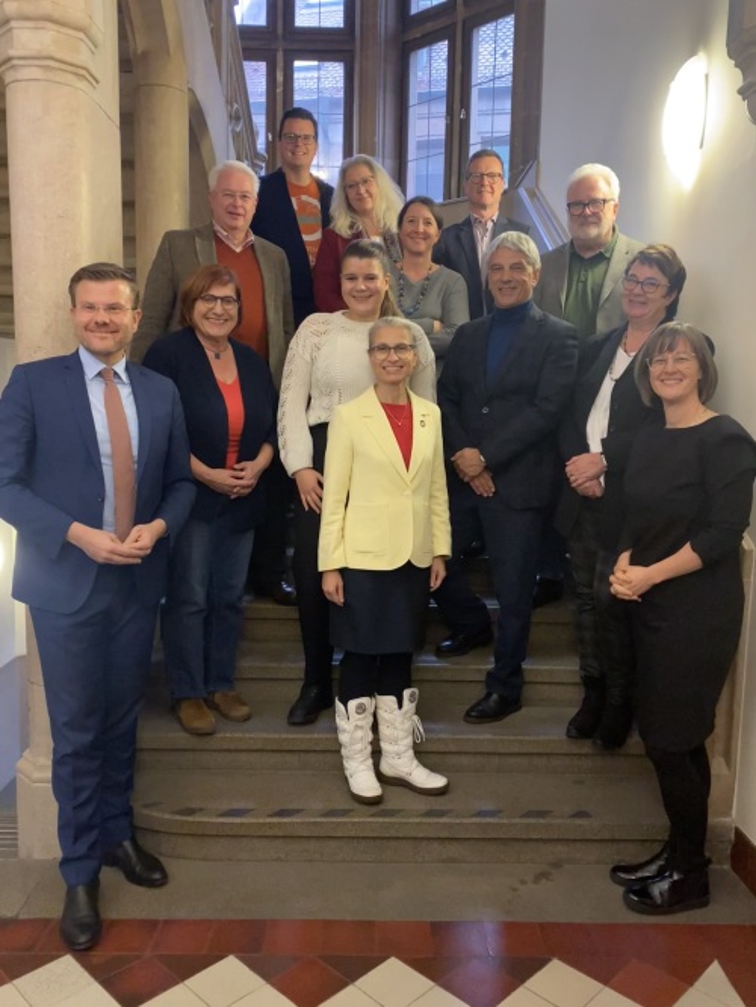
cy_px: 504
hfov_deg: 53.1
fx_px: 757
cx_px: 378
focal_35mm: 26
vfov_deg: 67.3
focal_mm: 4.25
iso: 500
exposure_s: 1/33
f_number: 1.8
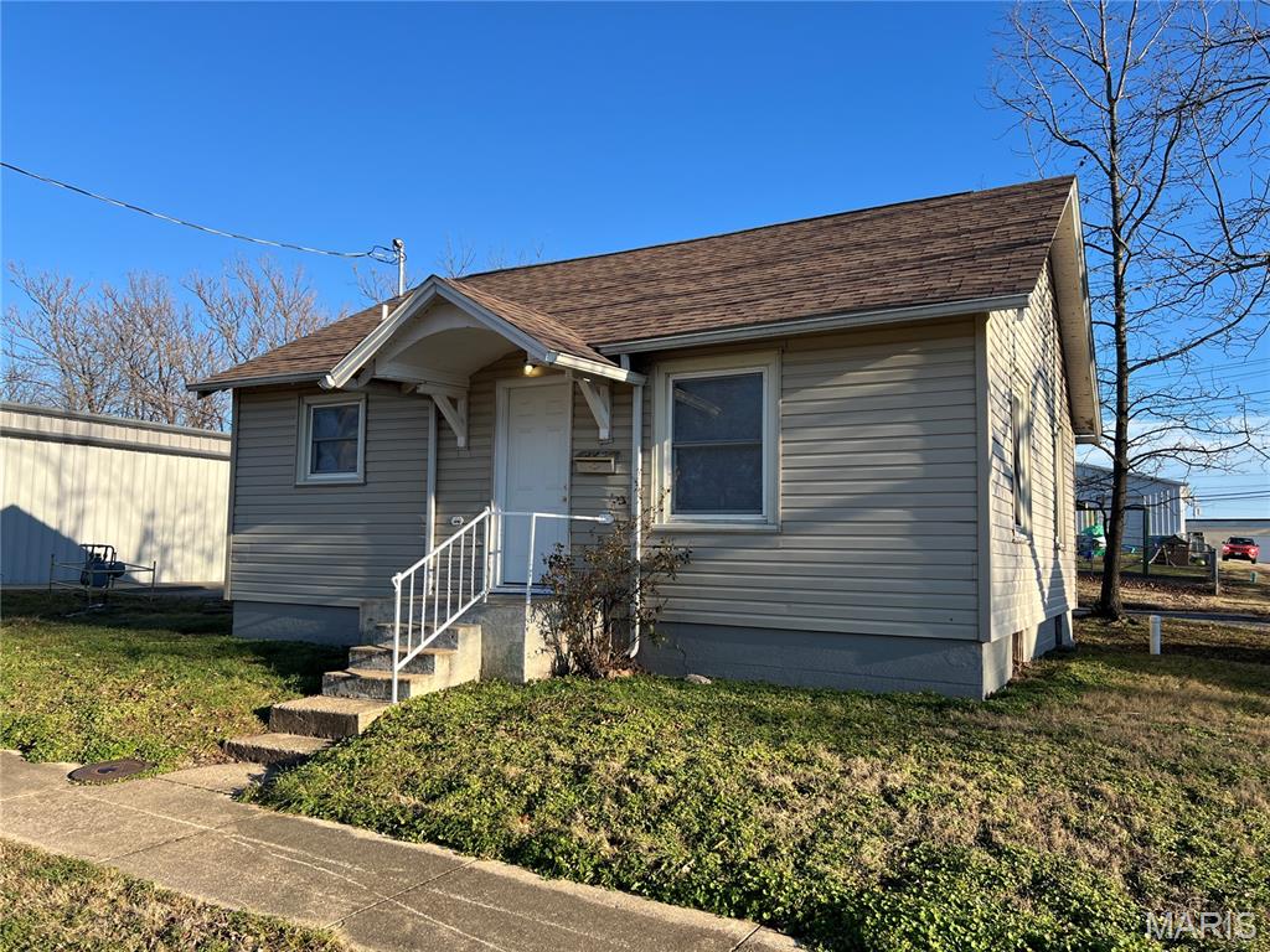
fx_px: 954
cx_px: 635
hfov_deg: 67.3
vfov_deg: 53.1
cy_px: 476
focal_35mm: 26
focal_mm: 5.7
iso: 50
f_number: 1.5
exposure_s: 1/1901
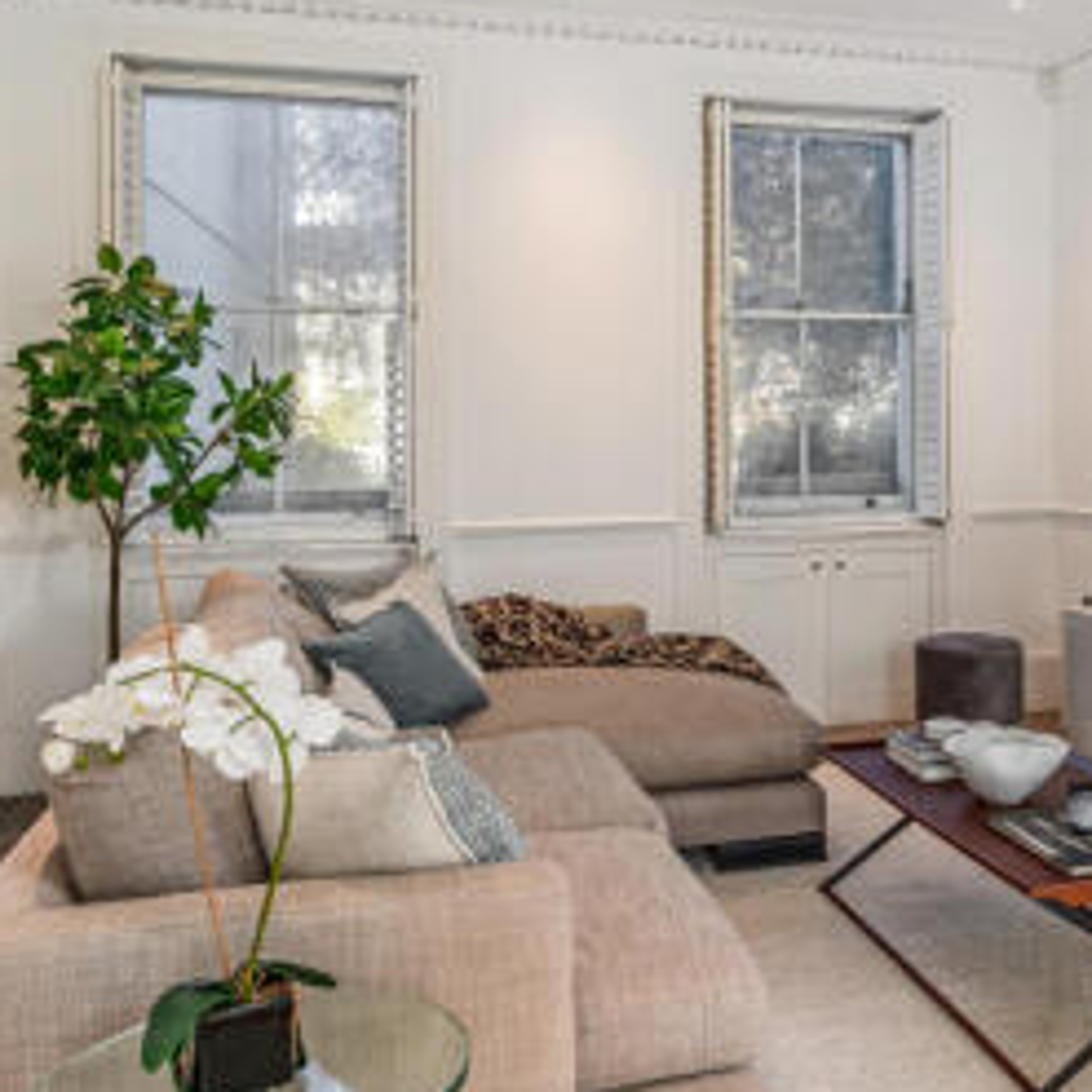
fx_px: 1285
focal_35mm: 36
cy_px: 484
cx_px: 829
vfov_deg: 46.0
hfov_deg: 44.4
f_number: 7.1
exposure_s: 1/5
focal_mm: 16
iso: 100
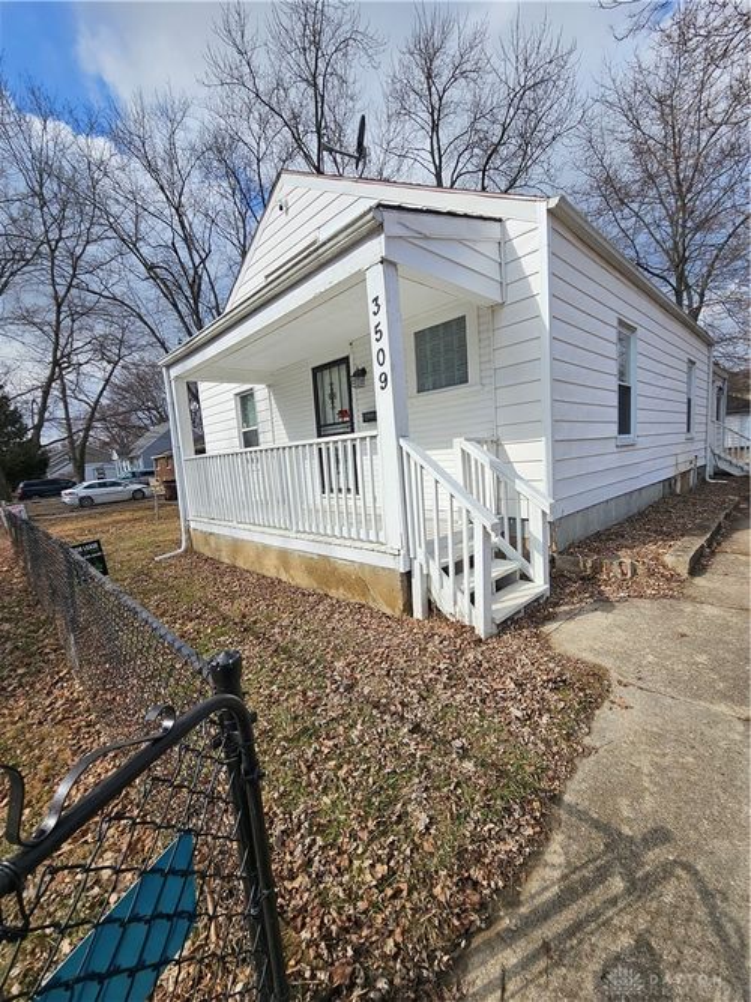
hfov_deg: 89.9
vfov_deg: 106.2
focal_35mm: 13
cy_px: 501
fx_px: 376
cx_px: 376
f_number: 2.2
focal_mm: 2.2
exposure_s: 1/3474
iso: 50
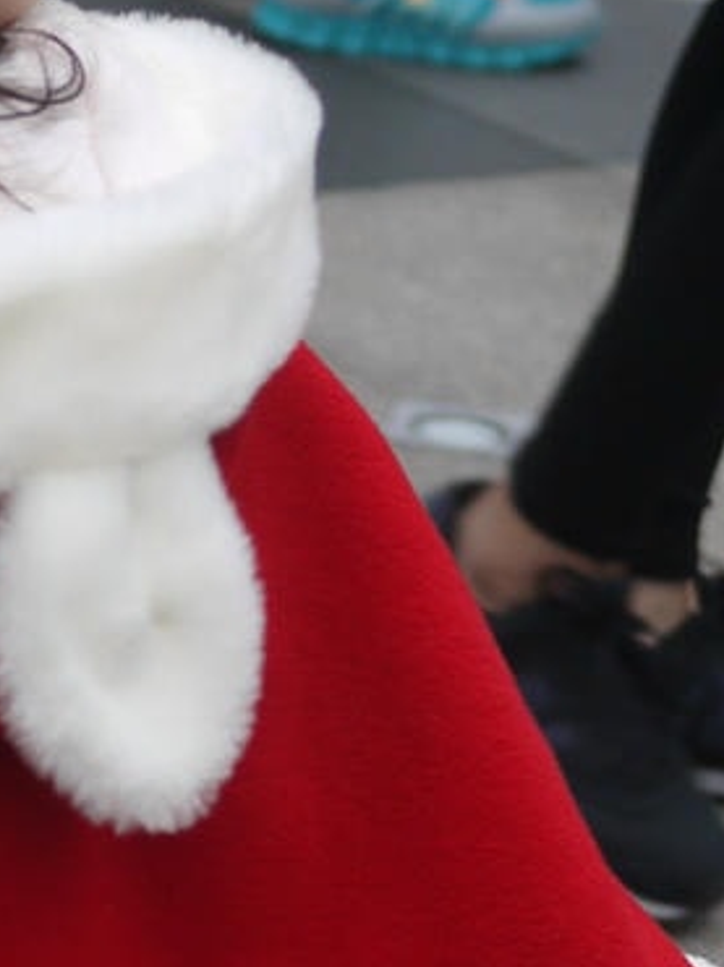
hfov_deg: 8.6
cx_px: 120
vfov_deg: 11.2
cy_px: 1176
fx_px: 4830
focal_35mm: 173
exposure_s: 1/200
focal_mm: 20
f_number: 1.7
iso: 160
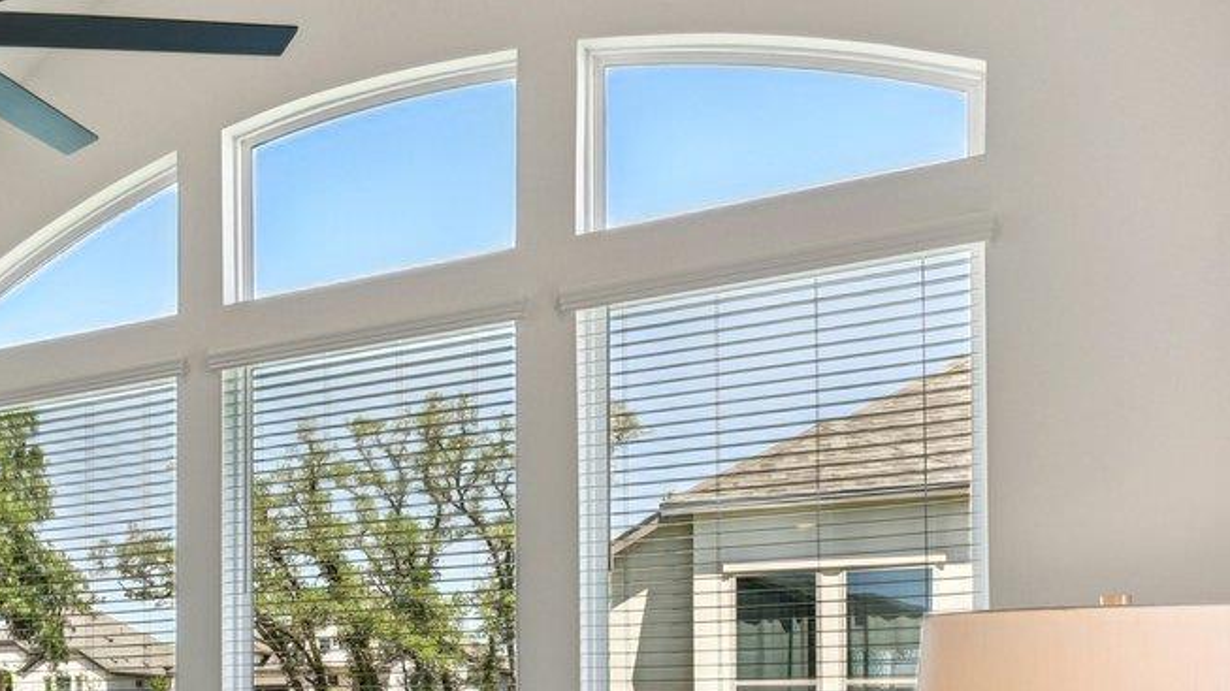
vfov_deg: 24.6
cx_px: -337
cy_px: 713
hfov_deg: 33.6
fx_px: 1500
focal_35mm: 46
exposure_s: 1/15
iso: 160
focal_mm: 14
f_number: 8
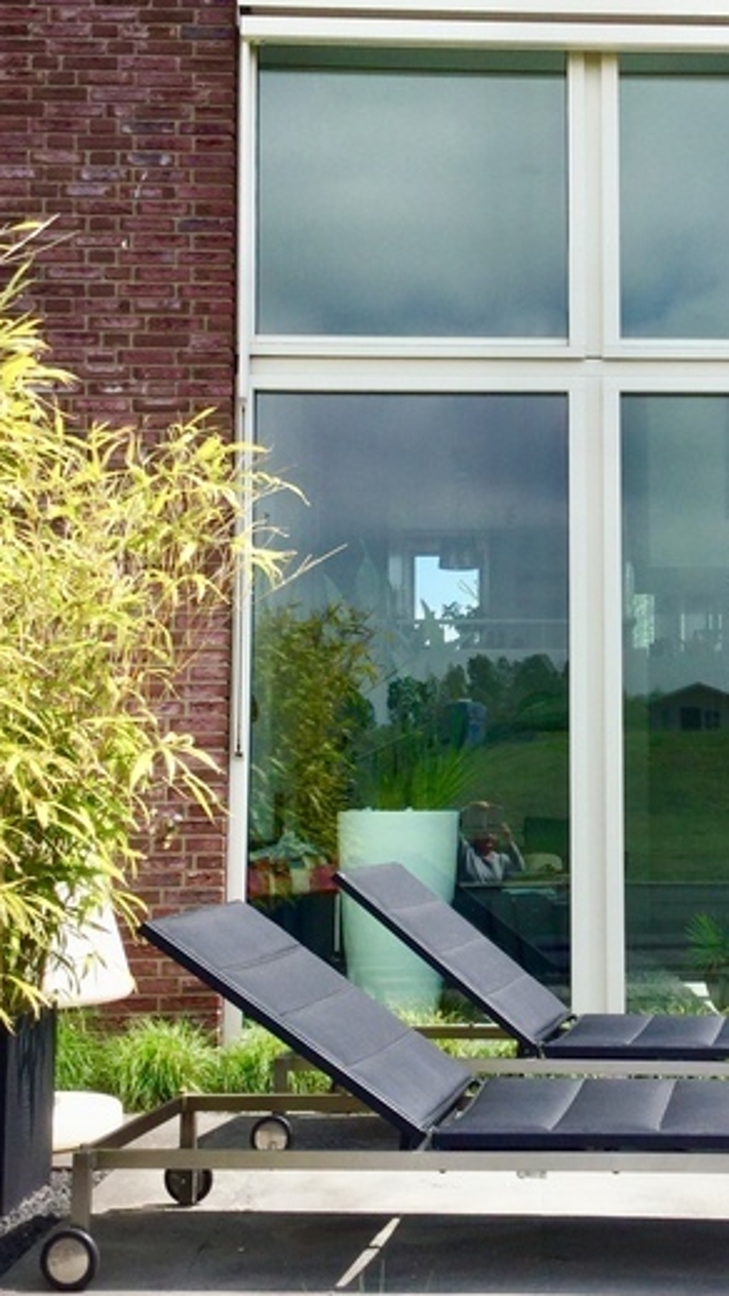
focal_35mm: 50
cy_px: 612
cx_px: 604
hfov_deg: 23.5
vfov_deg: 41.3
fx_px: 1718
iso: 25
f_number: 2.4
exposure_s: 1/1058
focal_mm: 3.3
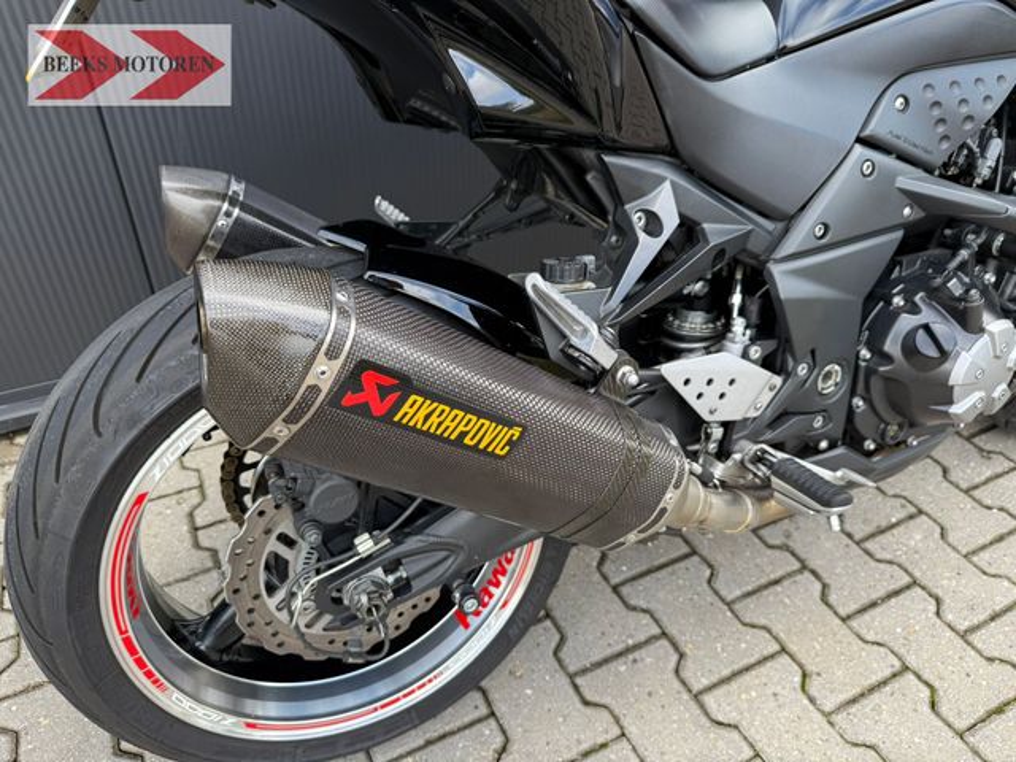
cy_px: 381
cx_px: 508
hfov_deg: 71.6
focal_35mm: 24
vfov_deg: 56.8
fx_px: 704
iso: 64
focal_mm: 6.76
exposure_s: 1/285
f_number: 1.78
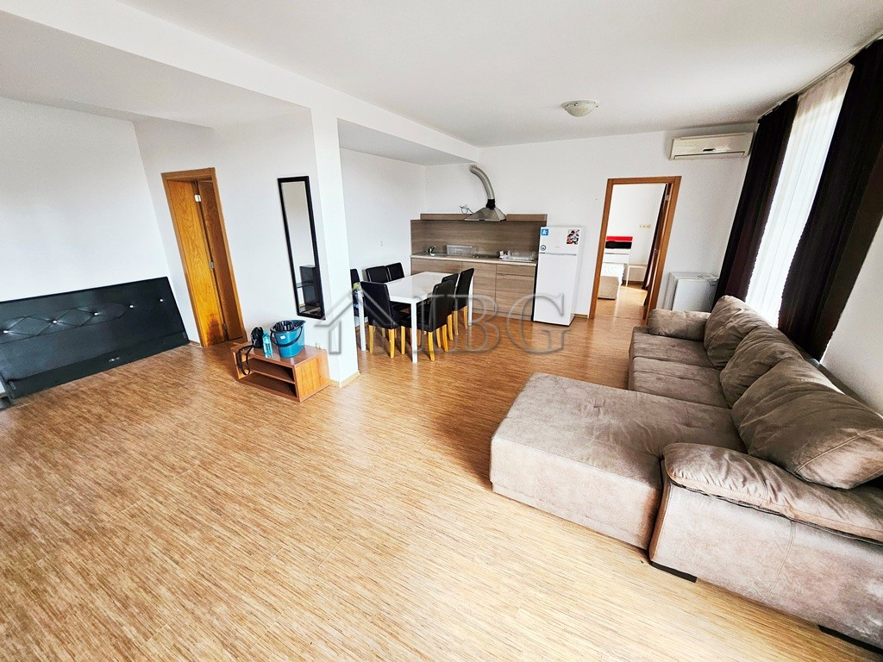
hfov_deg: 106.2
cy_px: 331
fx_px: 332
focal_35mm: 13
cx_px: 442
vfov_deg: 89.9
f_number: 2.2
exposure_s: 1/50
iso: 50
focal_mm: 1.7
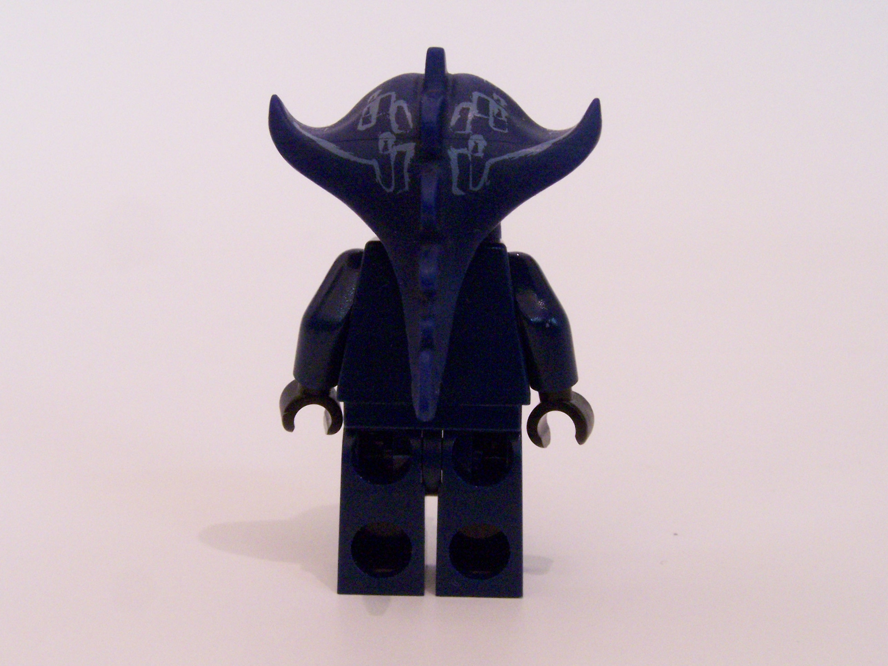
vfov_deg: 24.8
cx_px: 444
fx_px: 1514
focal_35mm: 59
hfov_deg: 32.7
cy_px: 333
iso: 400
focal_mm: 9.8
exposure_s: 1/4
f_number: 8
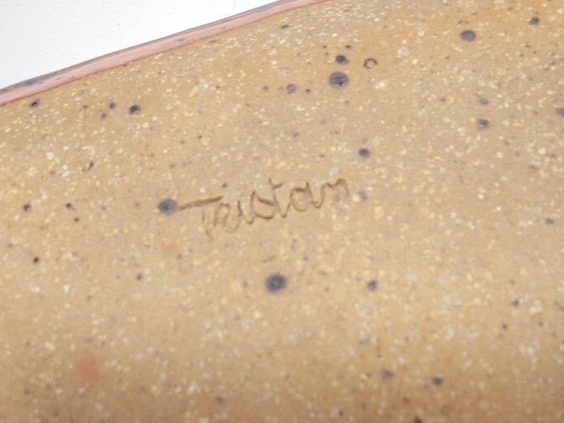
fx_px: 619
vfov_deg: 37.6
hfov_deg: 49.0
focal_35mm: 38
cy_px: 240
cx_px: 273
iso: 100
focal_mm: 5.3
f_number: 3.7
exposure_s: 1/30
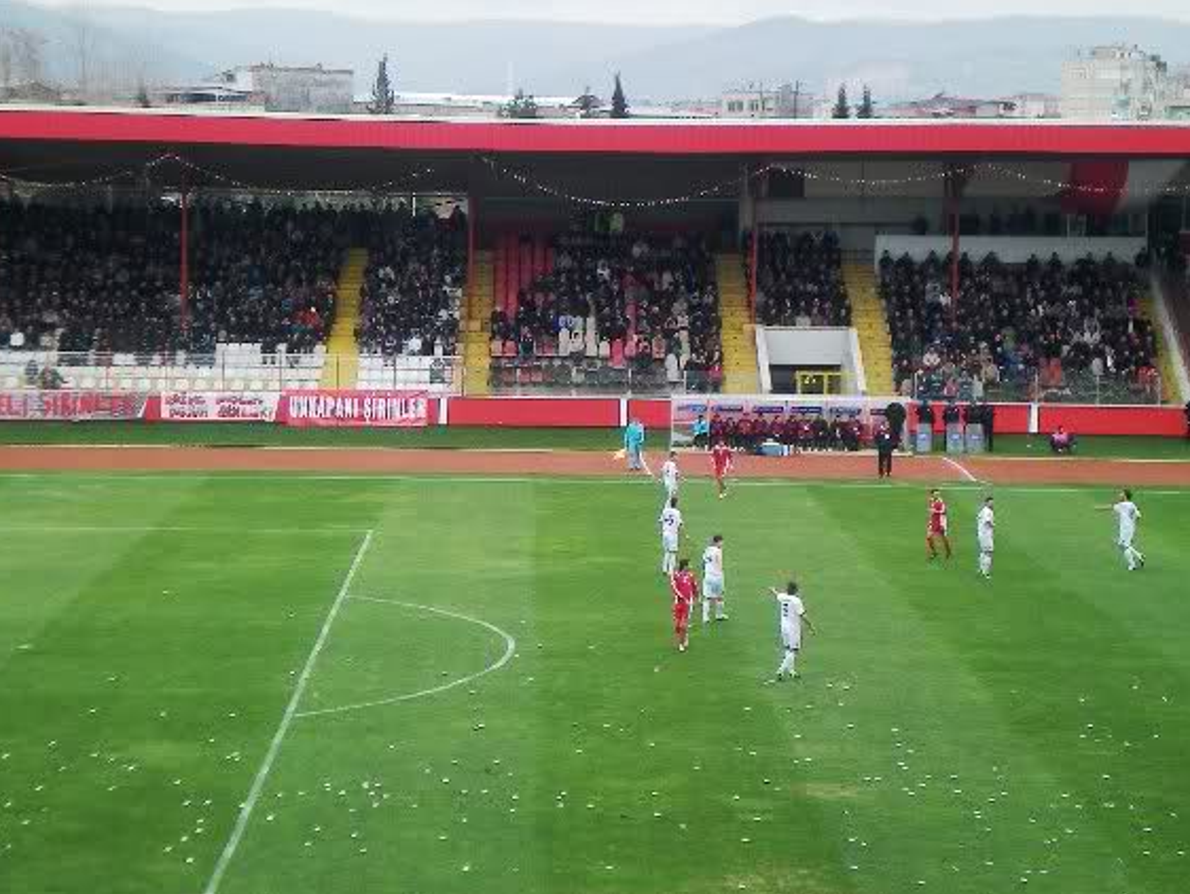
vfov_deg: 15.4
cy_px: 388
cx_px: 512
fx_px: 3302
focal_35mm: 96
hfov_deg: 20.4
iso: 64
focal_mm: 13.3
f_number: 4.9
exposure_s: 1/125
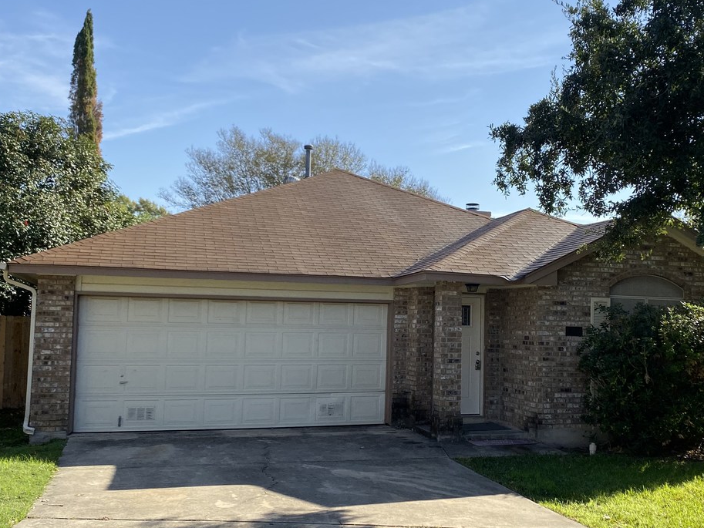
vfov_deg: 35.1
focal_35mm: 41
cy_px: 263
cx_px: 474
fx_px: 834
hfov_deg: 45.0
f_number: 1.8
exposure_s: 1/2188
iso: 32
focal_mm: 4.25
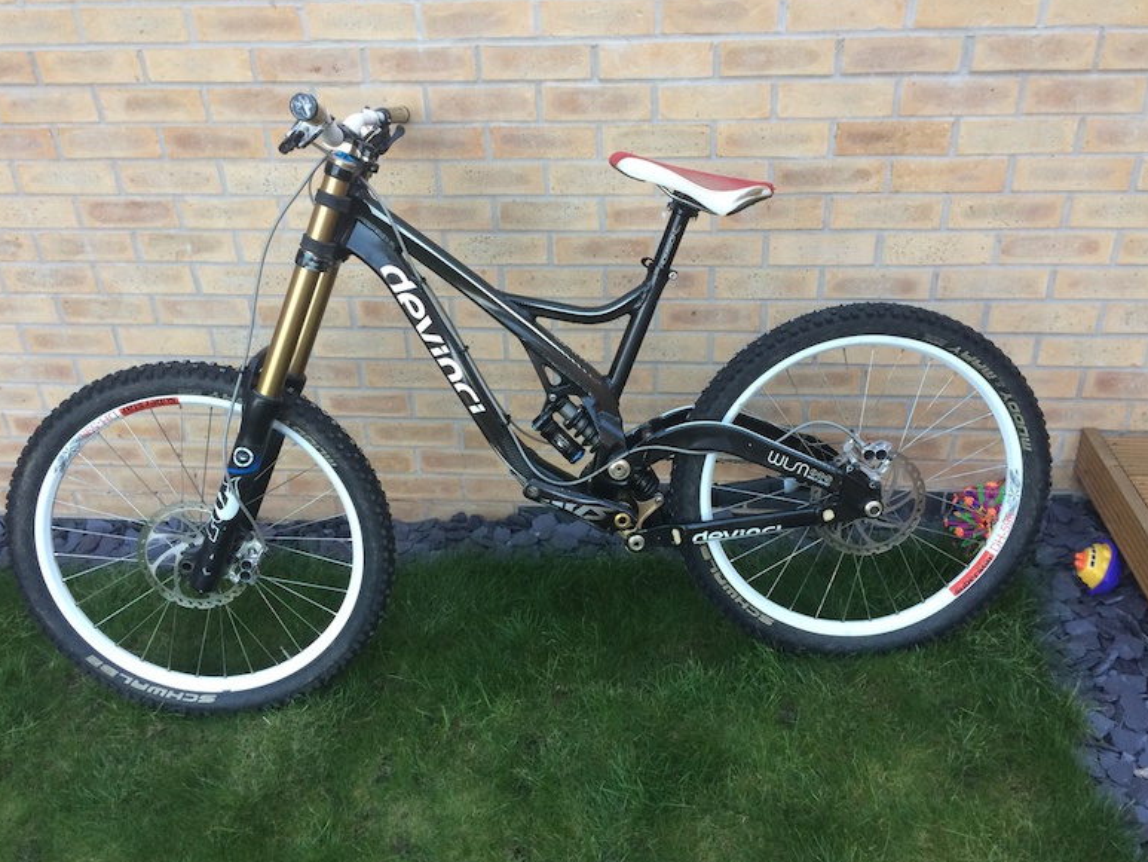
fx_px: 995
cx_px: 584
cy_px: 438
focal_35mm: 30
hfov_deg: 60.0
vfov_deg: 46.8
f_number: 2.2
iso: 50
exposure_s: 1/33
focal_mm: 4.15
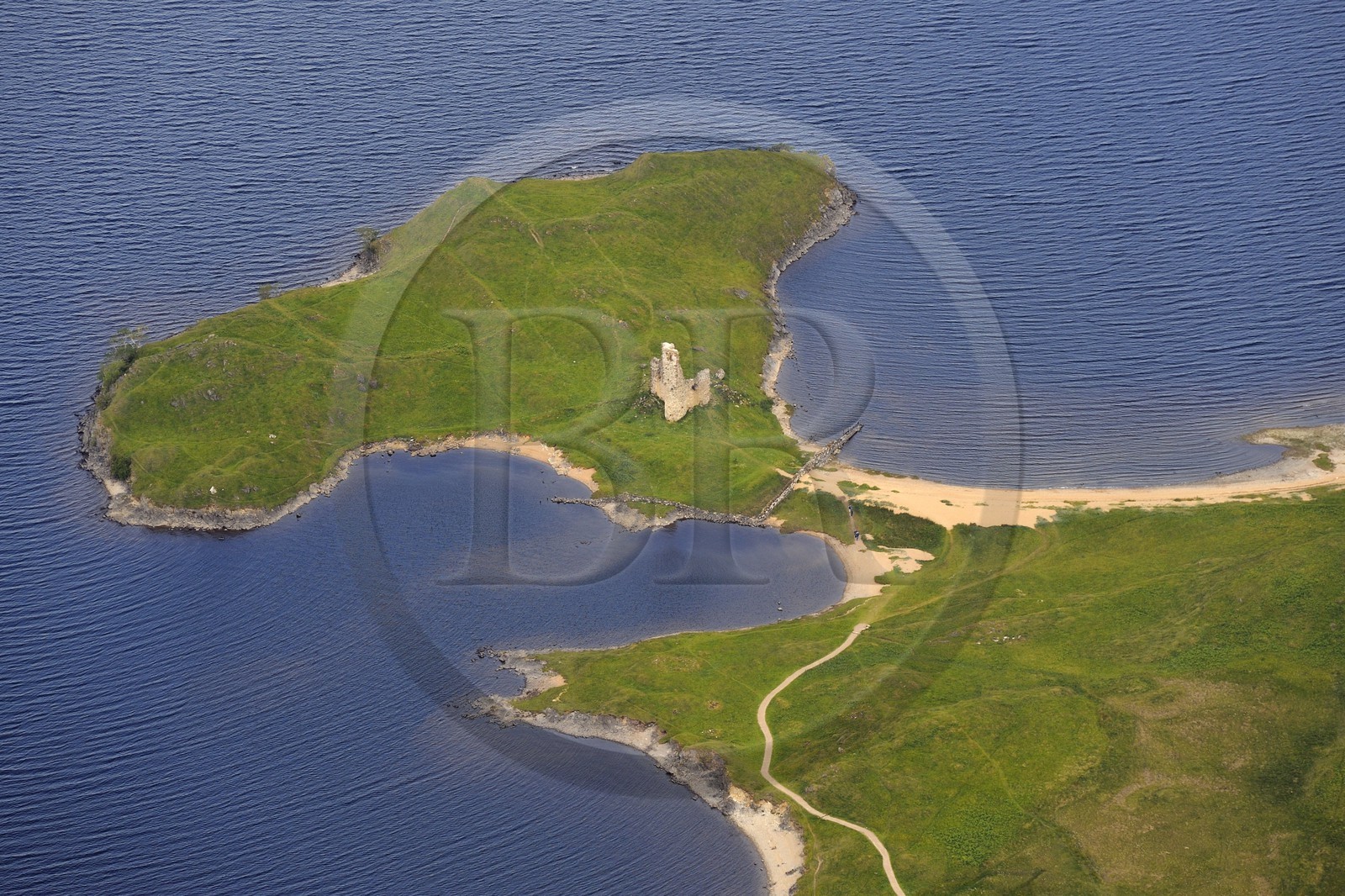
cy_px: 448
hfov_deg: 10.3
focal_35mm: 200
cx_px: 672
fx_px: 7470
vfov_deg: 6.9
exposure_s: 1/800
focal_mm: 200
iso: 400
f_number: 5
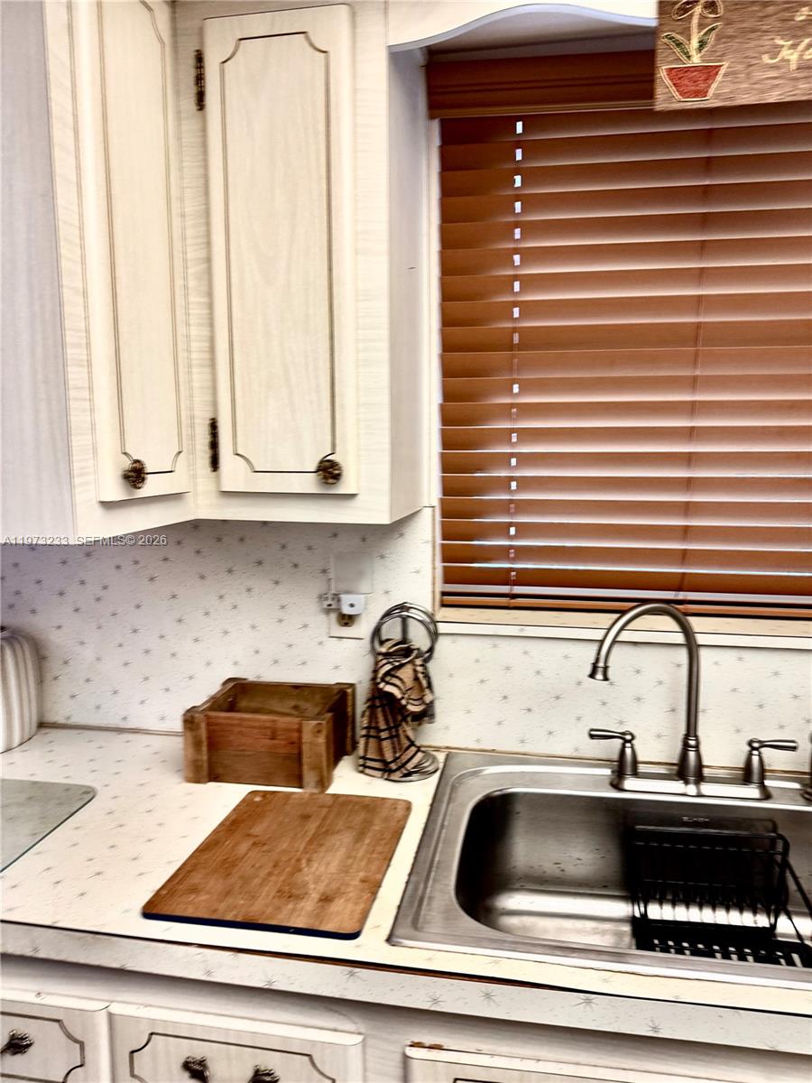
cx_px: 406
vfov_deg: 71.6
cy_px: 542
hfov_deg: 56.8
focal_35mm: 24
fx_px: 751
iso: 160
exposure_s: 1/60
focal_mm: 6.76
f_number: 1.78
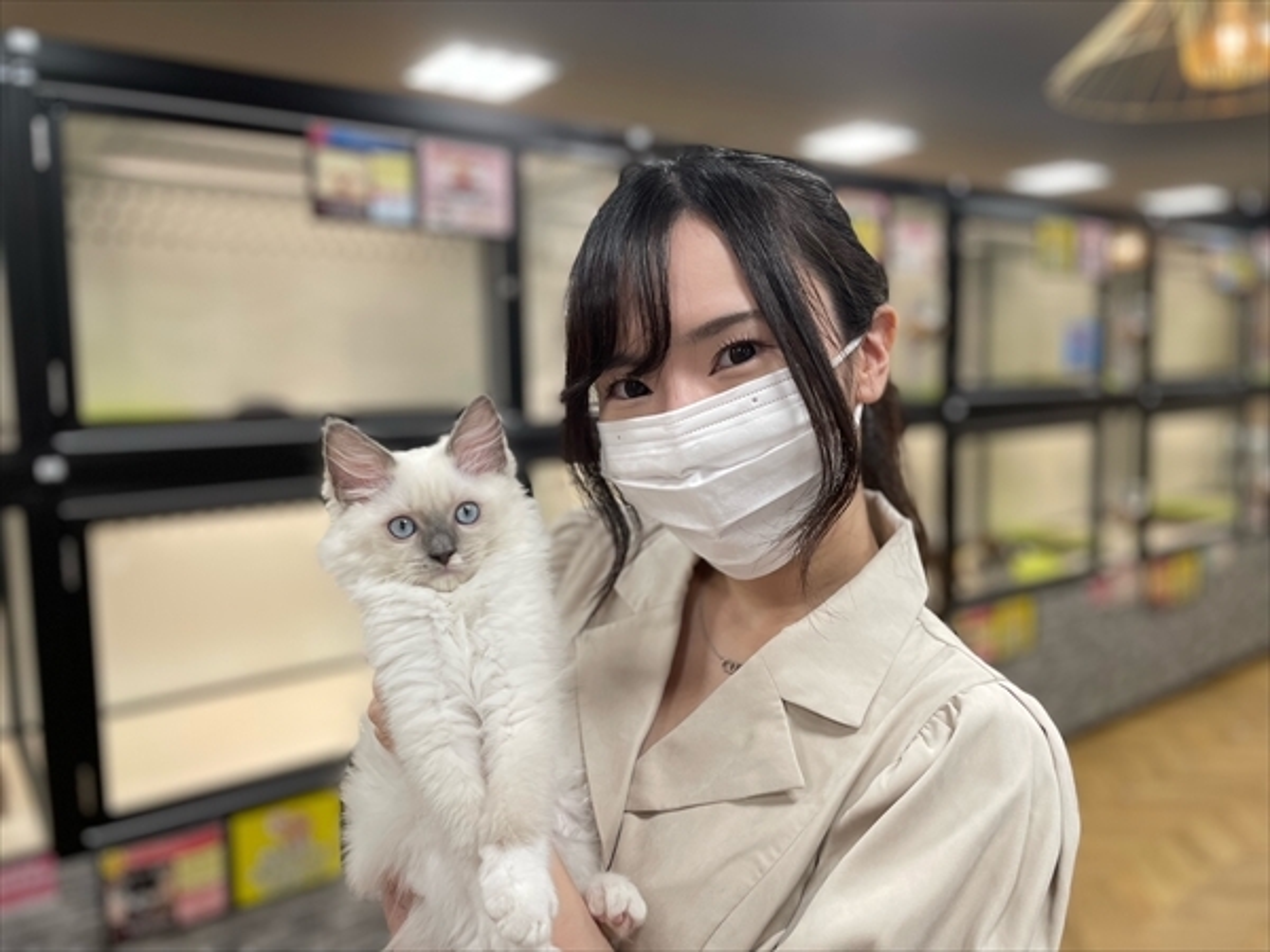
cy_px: 476
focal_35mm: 26
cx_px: 635
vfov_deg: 53.1
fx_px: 954
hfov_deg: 67.3
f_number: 1.6
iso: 64
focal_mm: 4.2
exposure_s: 1/100
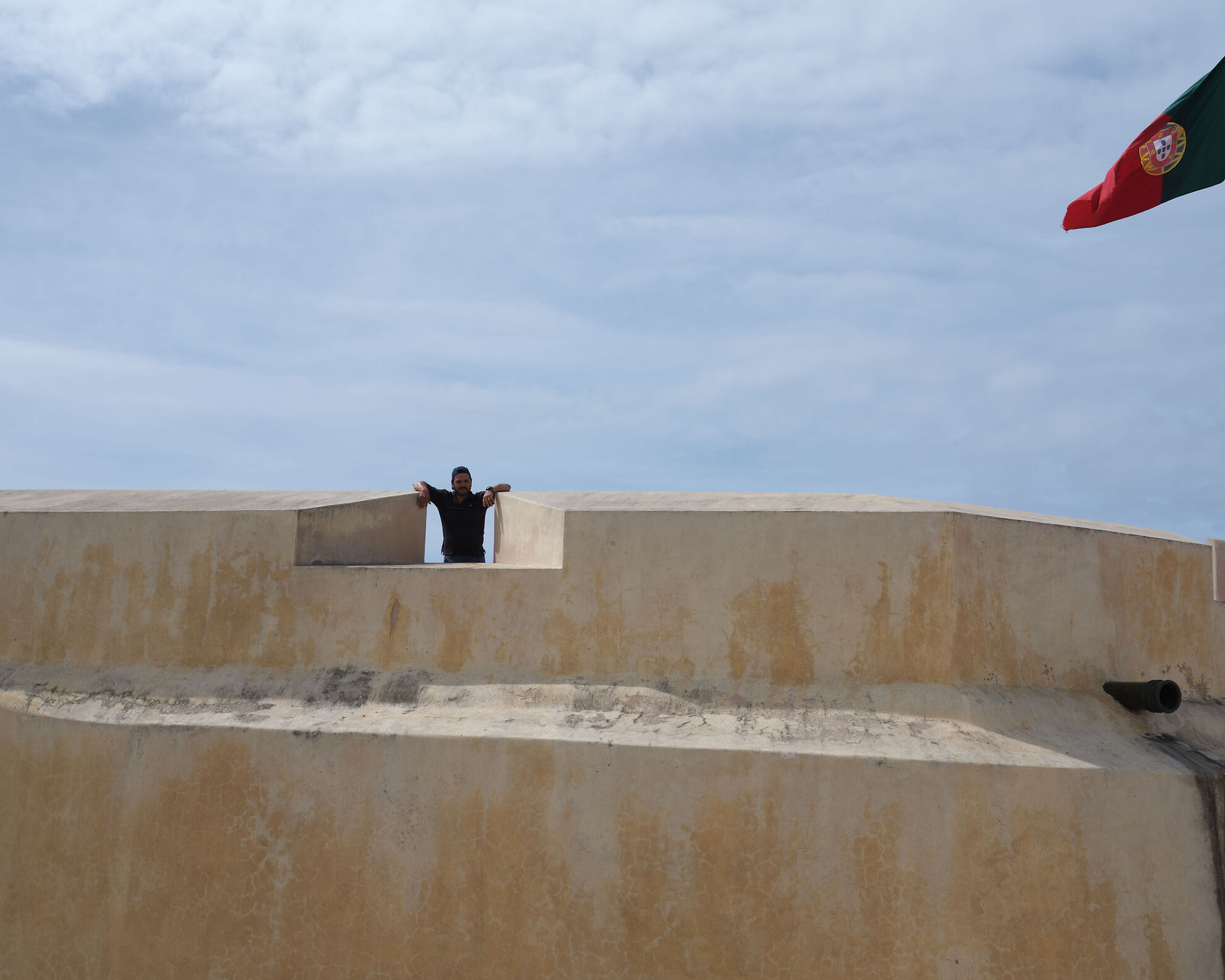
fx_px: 1704
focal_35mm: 47
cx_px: 641
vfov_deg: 32.1
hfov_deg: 39.5
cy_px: 486
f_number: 8
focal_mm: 27
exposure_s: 1/400
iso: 80
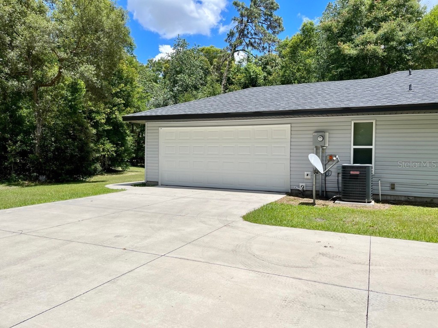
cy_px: 164
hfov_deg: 67.3
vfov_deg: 53.1
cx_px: 219
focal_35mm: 26
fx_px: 329
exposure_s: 1/5076
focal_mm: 5.1
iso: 50
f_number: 1.6
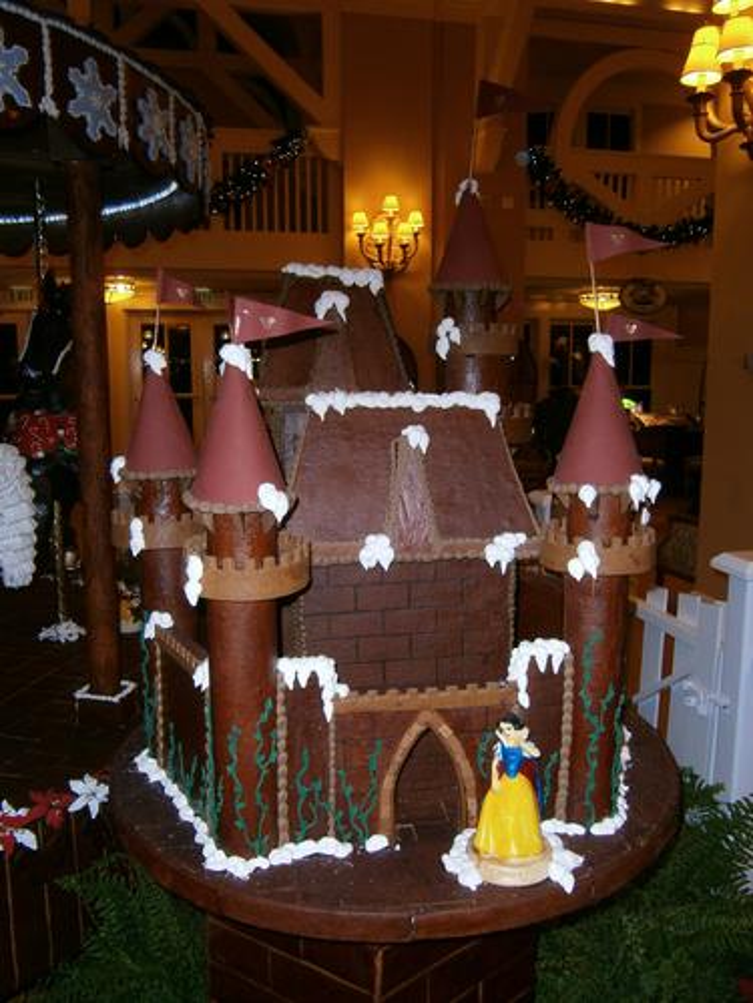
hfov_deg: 53.1
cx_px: 376
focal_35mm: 26
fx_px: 754
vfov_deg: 67.3
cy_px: 502
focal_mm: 4.7
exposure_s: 1/30
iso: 125
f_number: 2.8
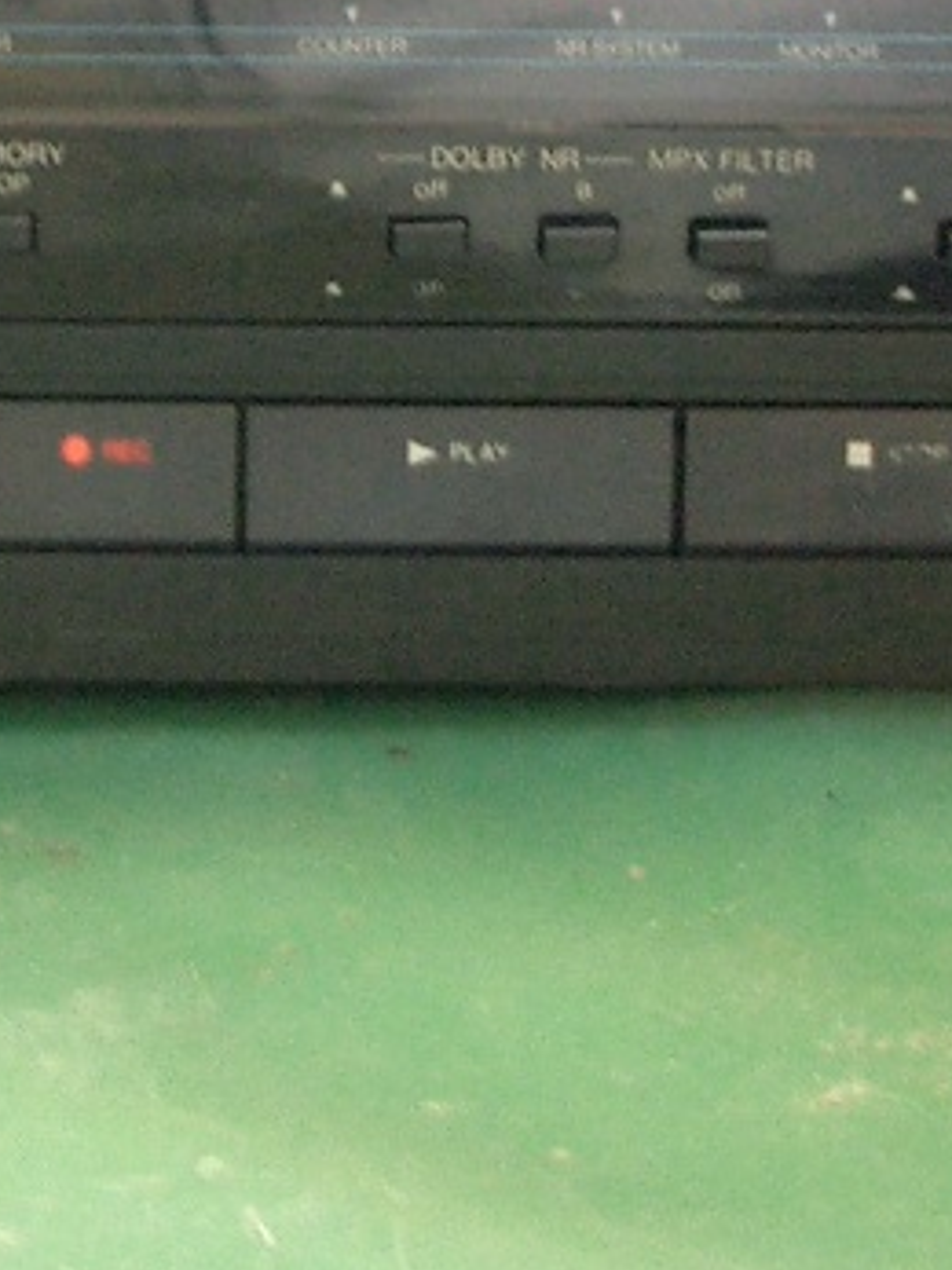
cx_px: 293
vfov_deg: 15.2
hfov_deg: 11.5
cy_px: 194
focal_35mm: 129
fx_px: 4733
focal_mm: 5.8
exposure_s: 1/10
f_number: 2.6
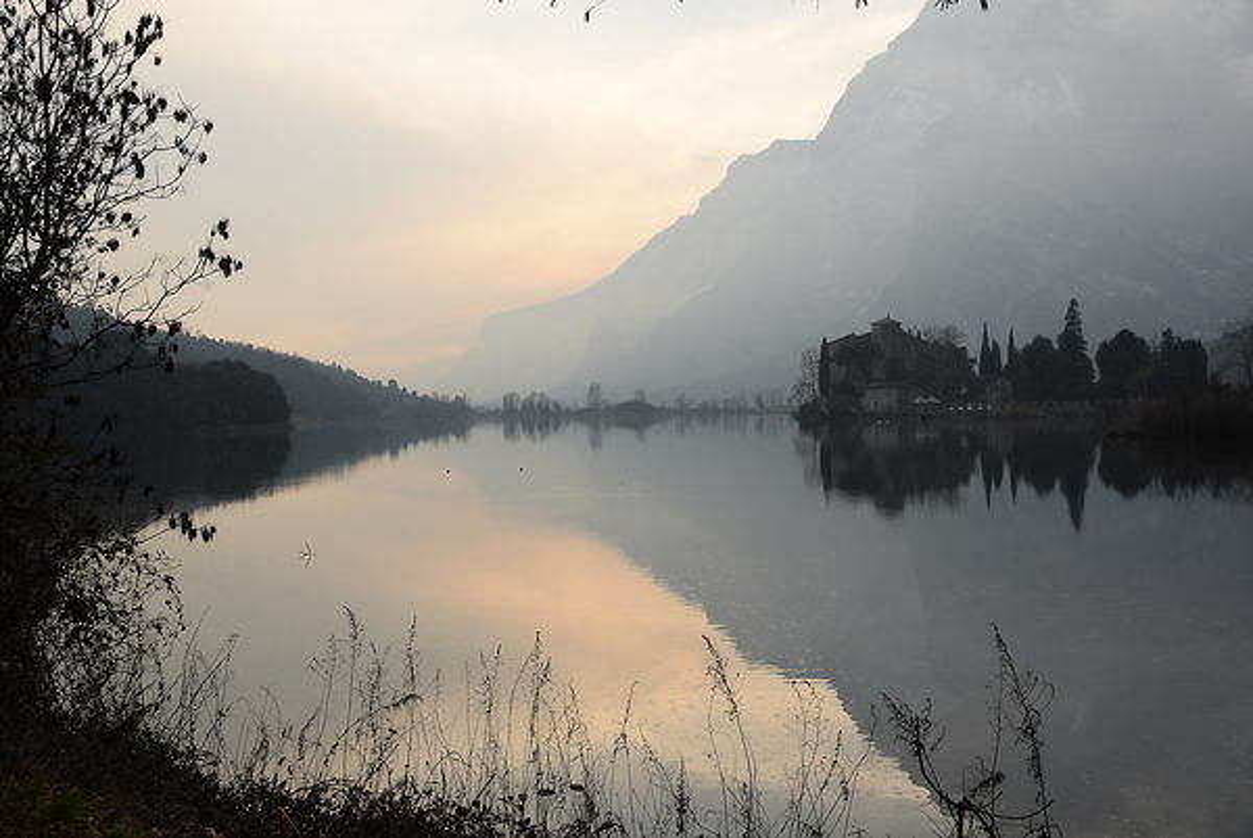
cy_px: 419
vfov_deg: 31.9
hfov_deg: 46.4
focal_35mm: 42
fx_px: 1463
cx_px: 626
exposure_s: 1/100
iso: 100
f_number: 8
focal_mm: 28
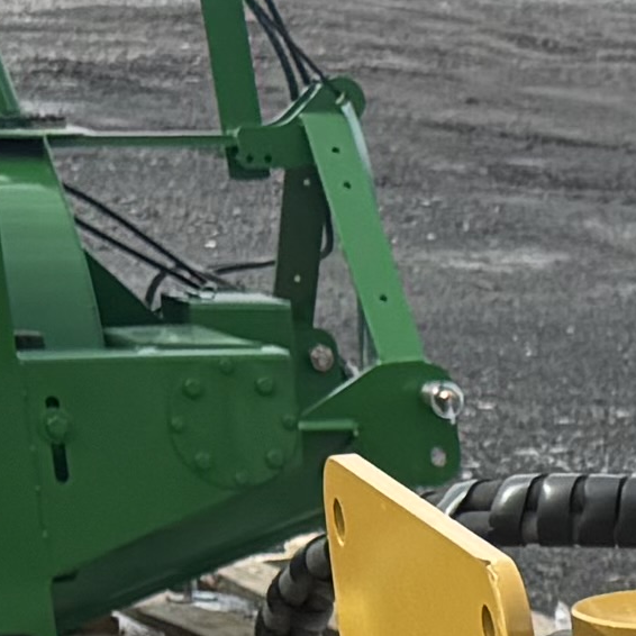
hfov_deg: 7.2
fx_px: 4448
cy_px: 2029
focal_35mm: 214
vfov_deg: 7.1
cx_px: 1917
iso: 80
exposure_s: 1/2331
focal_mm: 6.76
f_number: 1.78
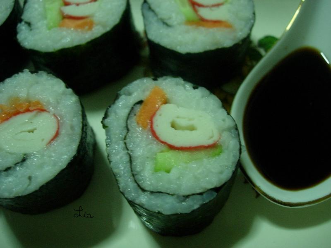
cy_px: 124
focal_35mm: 38
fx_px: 363
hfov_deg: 49.0
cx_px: 166
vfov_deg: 37.7
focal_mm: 7.8
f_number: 2.8
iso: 200
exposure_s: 1/9.5
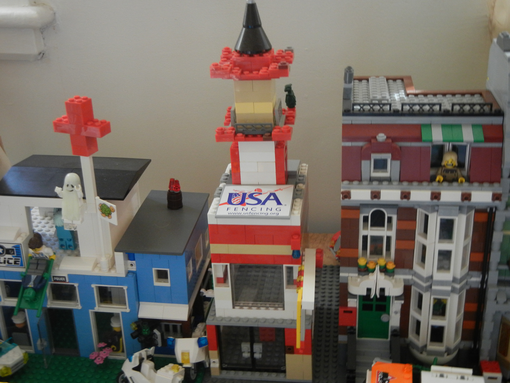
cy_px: 192
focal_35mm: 45
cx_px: 255
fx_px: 663
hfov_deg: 42.1
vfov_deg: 32.2
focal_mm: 8.1
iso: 400
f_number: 3.8
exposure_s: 1/21.3
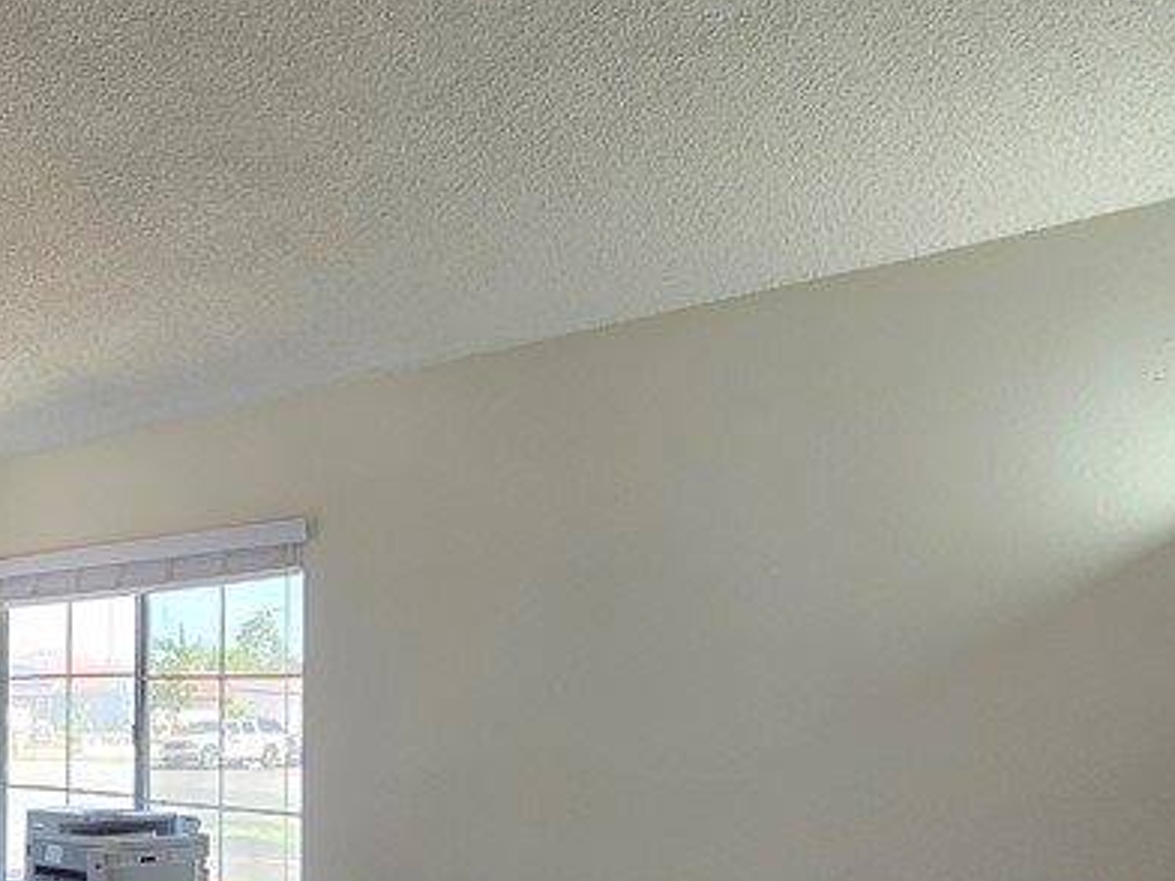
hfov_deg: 49.7
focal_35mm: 34
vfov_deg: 39.9
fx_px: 1154
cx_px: 183
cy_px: 722
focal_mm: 1.7
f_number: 2.2
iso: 64
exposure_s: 1/60
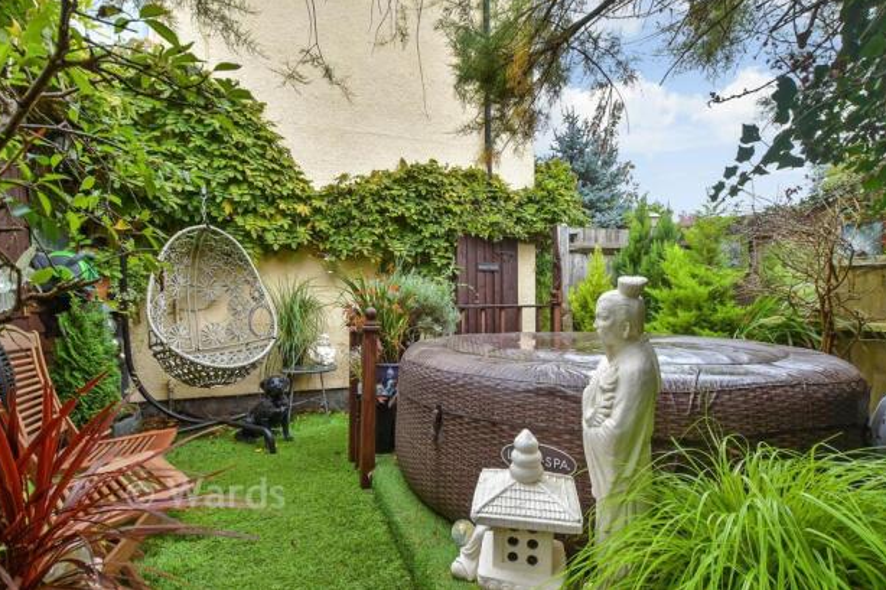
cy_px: 278
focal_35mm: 16
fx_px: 394
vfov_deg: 73.6
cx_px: 432
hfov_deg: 96.7
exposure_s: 1/15
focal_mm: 10
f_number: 8
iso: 250
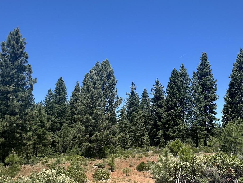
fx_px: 197
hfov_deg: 62.9
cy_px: 109
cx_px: 146
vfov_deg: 49.5
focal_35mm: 28
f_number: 2.2
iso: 50
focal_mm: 2.22
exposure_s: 1/1014
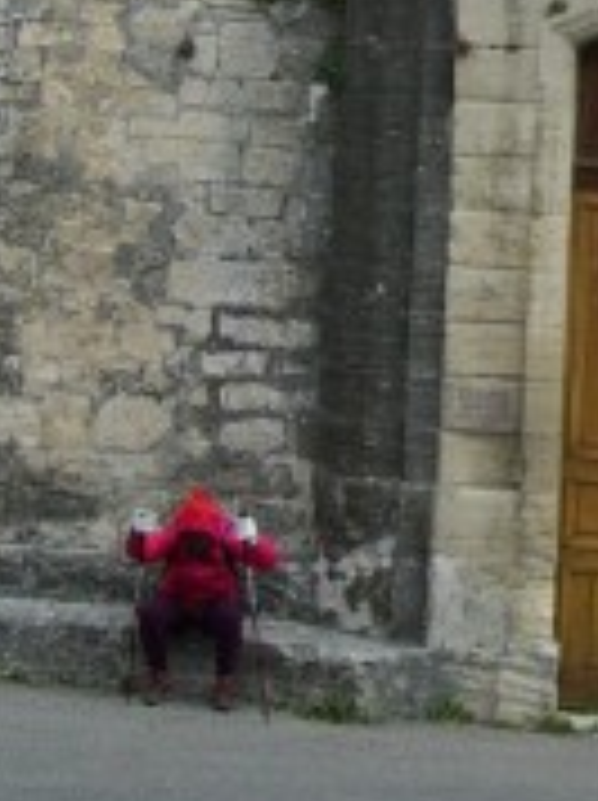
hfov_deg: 10.5
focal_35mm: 137
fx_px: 3163
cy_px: -40
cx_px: 850
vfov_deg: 14.2
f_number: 2.8
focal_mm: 7.8
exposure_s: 1/627
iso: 64
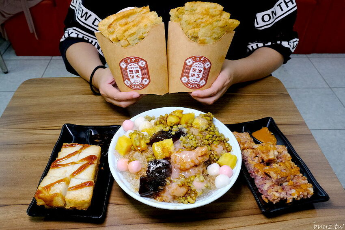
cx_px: 172
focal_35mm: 27
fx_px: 259
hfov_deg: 67.4
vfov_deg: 47.9
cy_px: 115
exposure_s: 1/40
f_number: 9
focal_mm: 18
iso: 2000
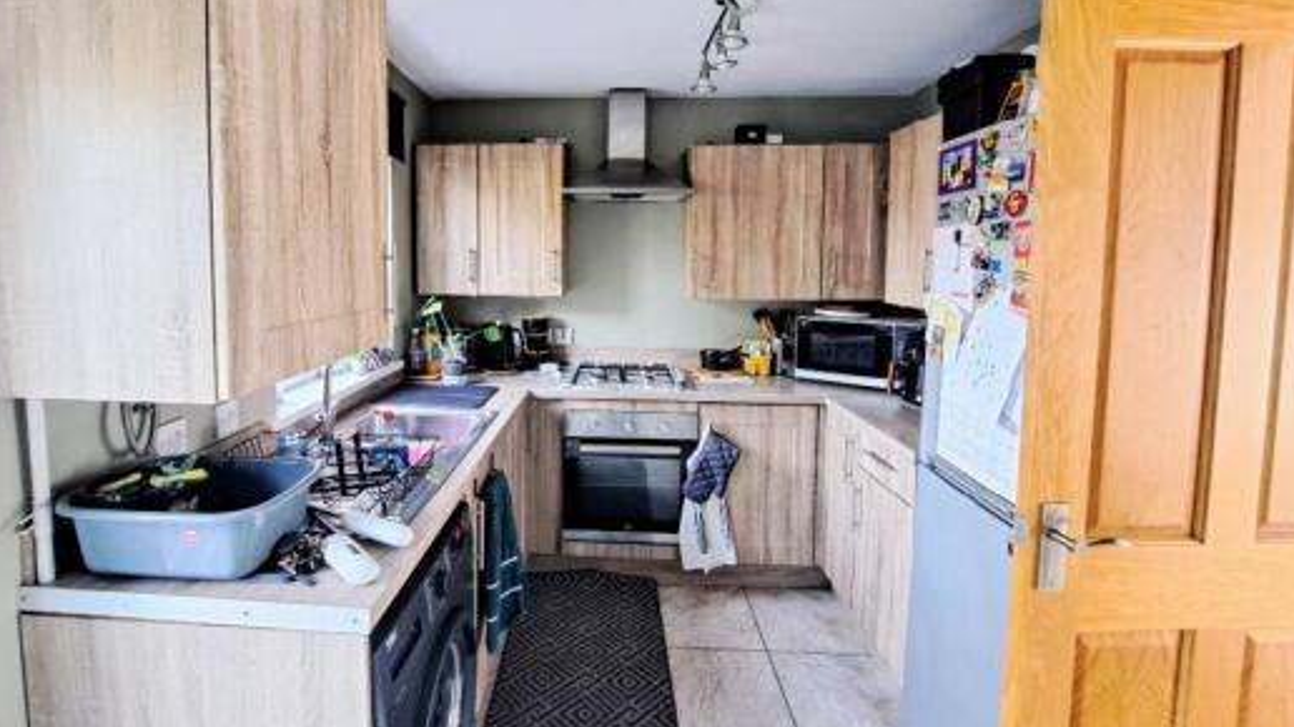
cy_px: 295
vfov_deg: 66.5
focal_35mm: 16
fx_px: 549
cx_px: 586
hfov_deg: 99.1
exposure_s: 1/25
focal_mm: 1.74
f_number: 2.2
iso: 250
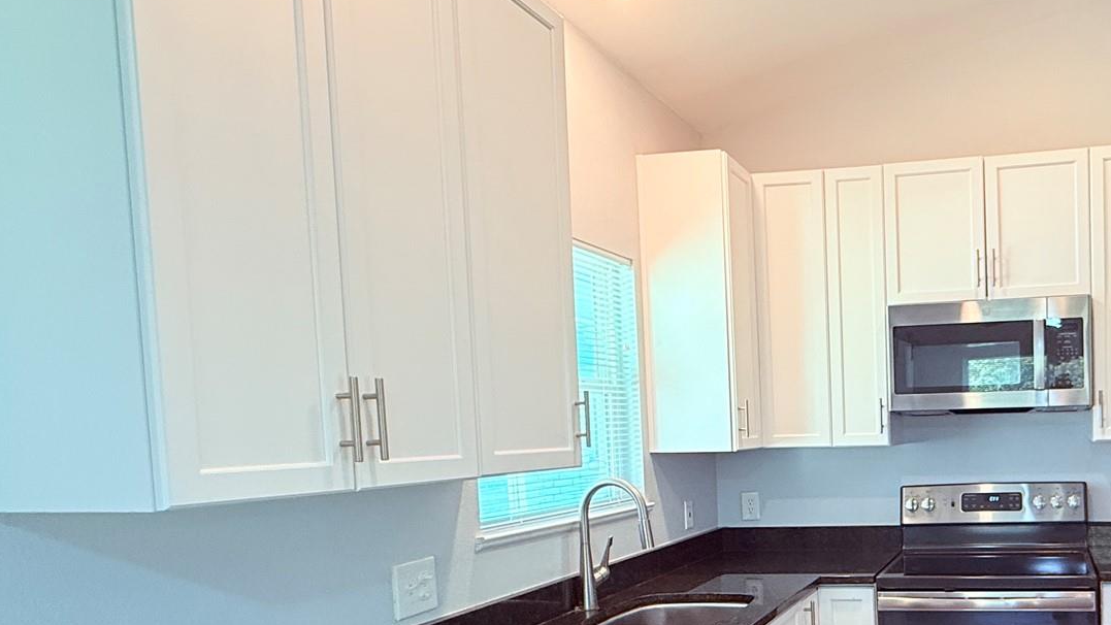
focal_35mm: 29
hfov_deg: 60.2
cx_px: 904
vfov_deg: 39.0
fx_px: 854
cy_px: 480
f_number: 2.2
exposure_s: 1/60
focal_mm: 2.22
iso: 200
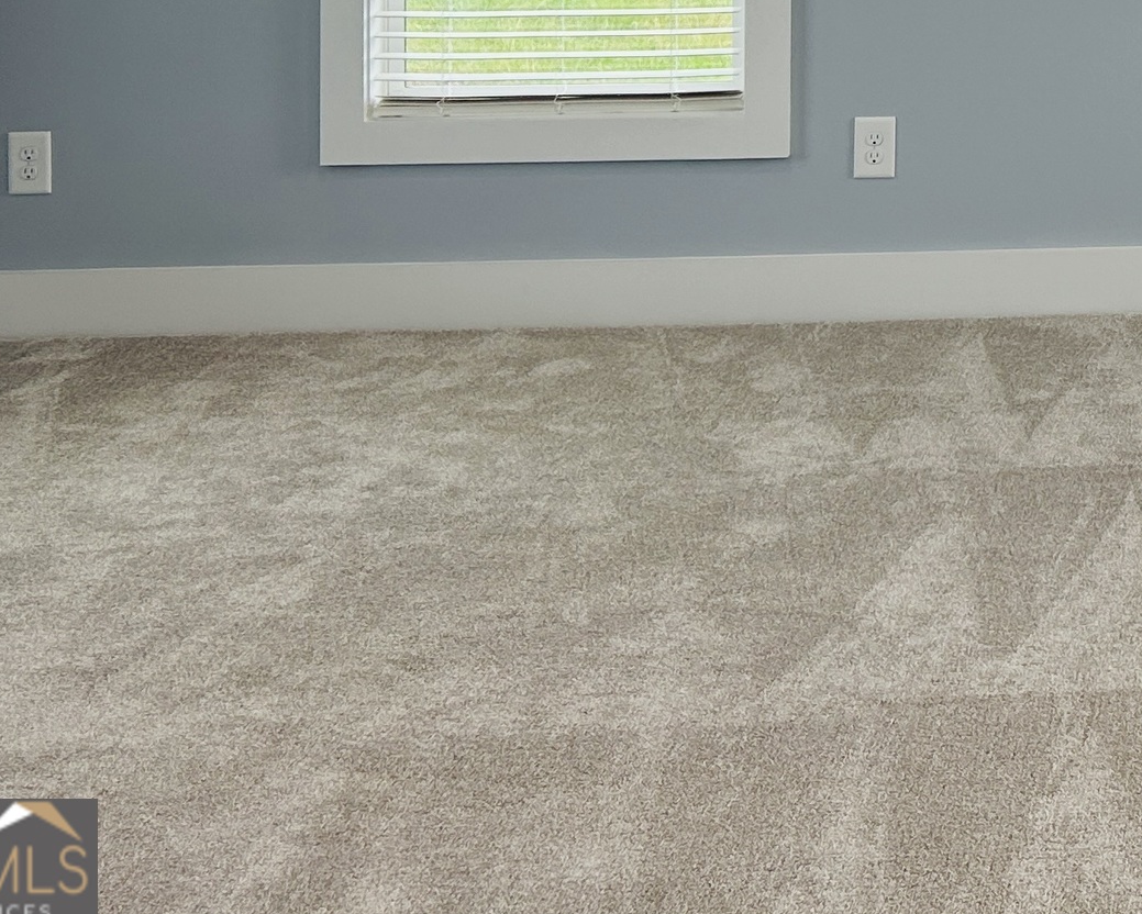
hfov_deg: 23.1
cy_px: -341
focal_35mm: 75
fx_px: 2536
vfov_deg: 18.7
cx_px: 1407
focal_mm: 5.7
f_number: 1.5
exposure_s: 1/220
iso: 40
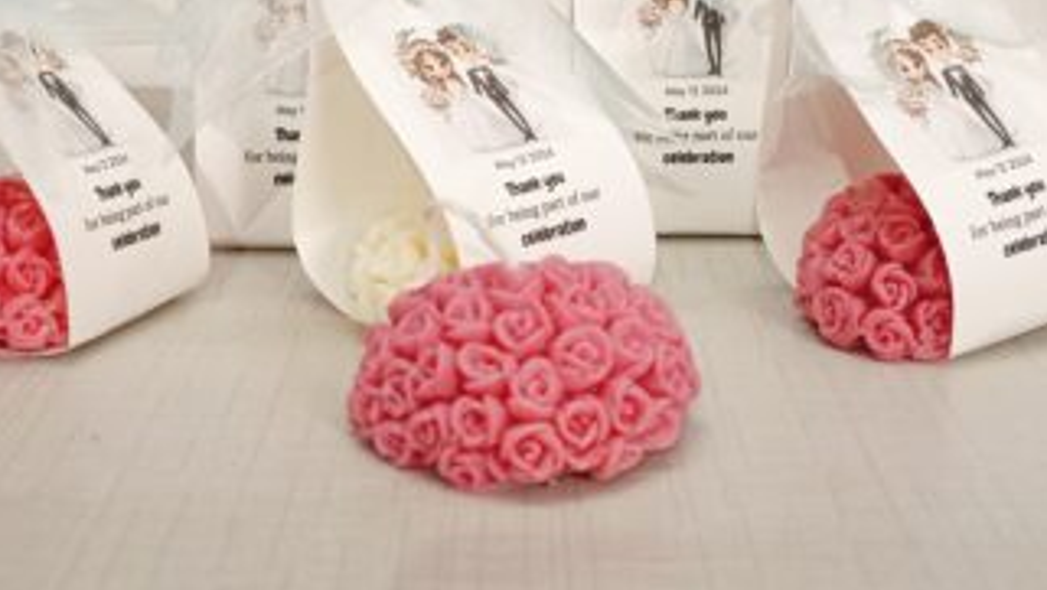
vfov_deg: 17.9
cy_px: 119
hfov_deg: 31.4
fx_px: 1861
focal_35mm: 67
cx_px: 499
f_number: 4.5
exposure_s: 1/33.3
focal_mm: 7.08
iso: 1250
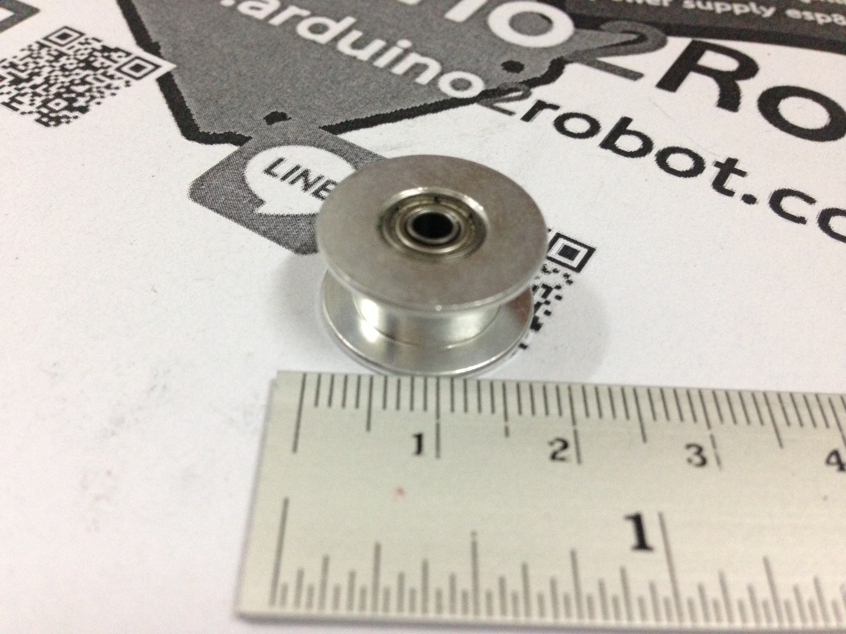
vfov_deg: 42.9
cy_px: 317
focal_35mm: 33
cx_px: 423
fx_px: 807
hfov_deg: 55.4
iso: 250
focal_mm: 4.12
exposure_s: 1/20
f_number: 2.4
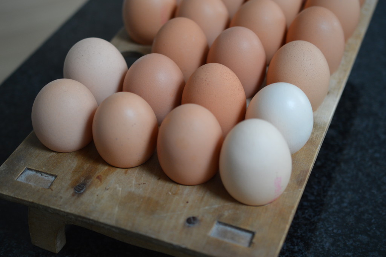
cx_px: 193
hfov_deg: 33.4
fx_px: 643
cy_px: 128
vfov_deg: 22.6
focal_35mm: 60
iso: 500
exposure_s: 1/60
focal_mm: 40
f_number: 3
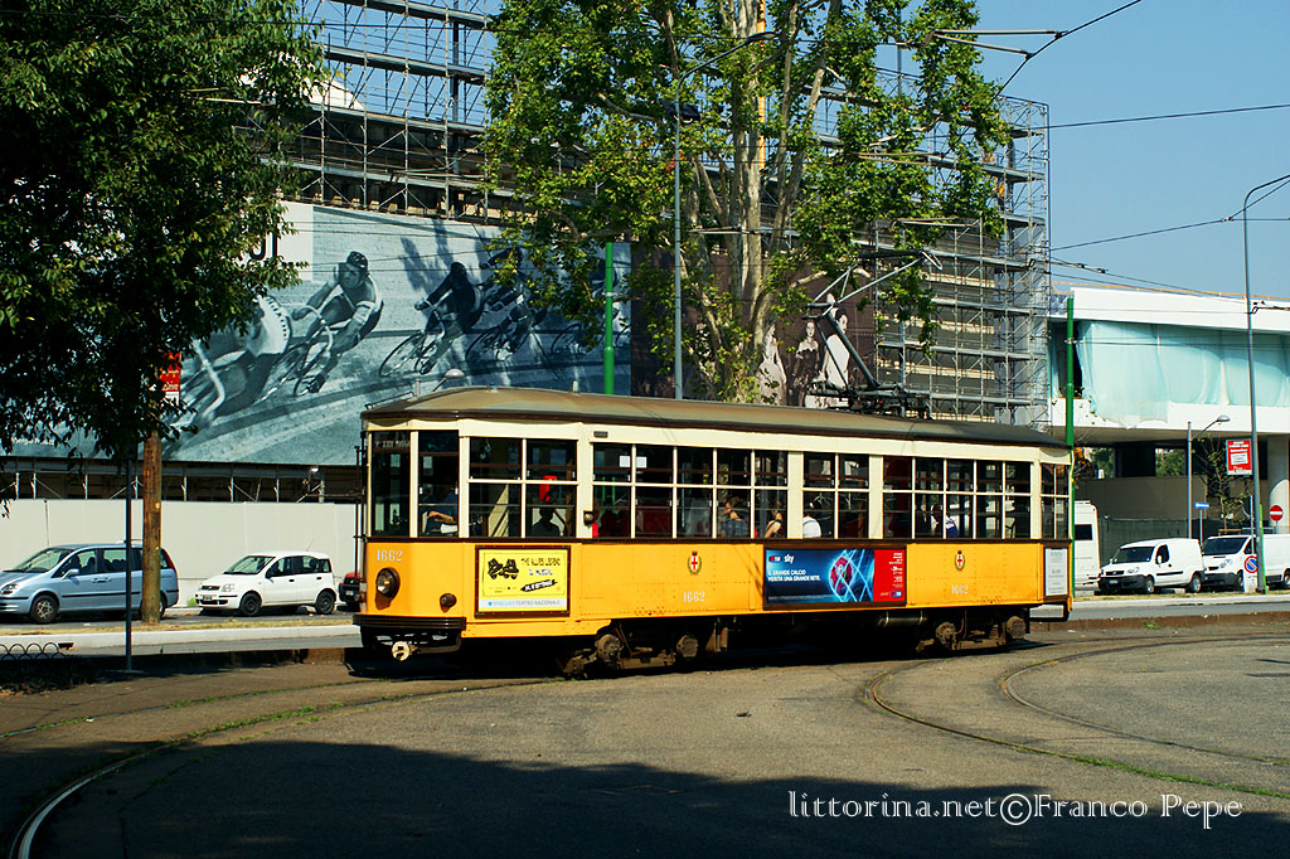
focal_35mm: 68
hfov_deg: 29.9
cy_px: 430
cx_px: 645
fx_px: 2418
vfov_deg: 20.1
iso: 200
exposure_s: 1/500
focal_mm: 45
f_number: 9
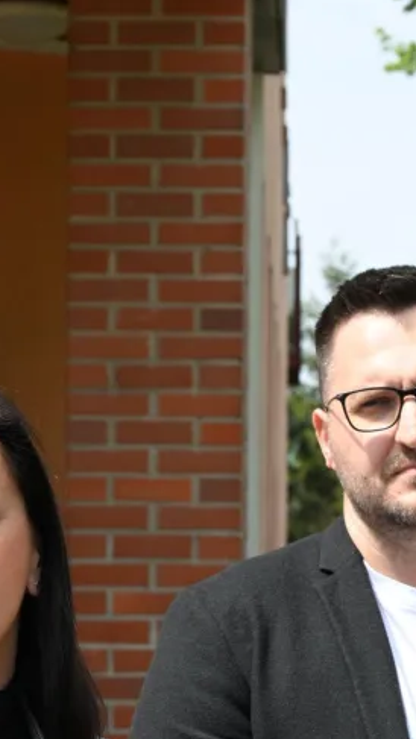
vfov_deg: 11.5
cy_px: 630
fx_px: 3647
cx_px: 210
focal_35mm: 186
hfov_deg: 6.5
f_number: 9
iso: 110
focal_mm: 62
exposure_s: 1/125
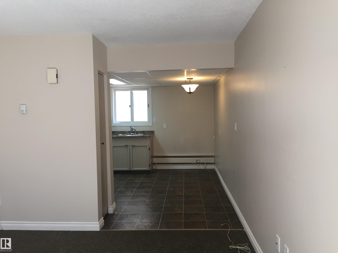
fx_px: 283
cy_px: 126
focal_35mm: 29
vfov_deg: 48.2
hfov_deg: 61.7
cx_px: 169
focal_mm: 4.15
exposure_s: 1/30
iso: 40
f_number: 2.2
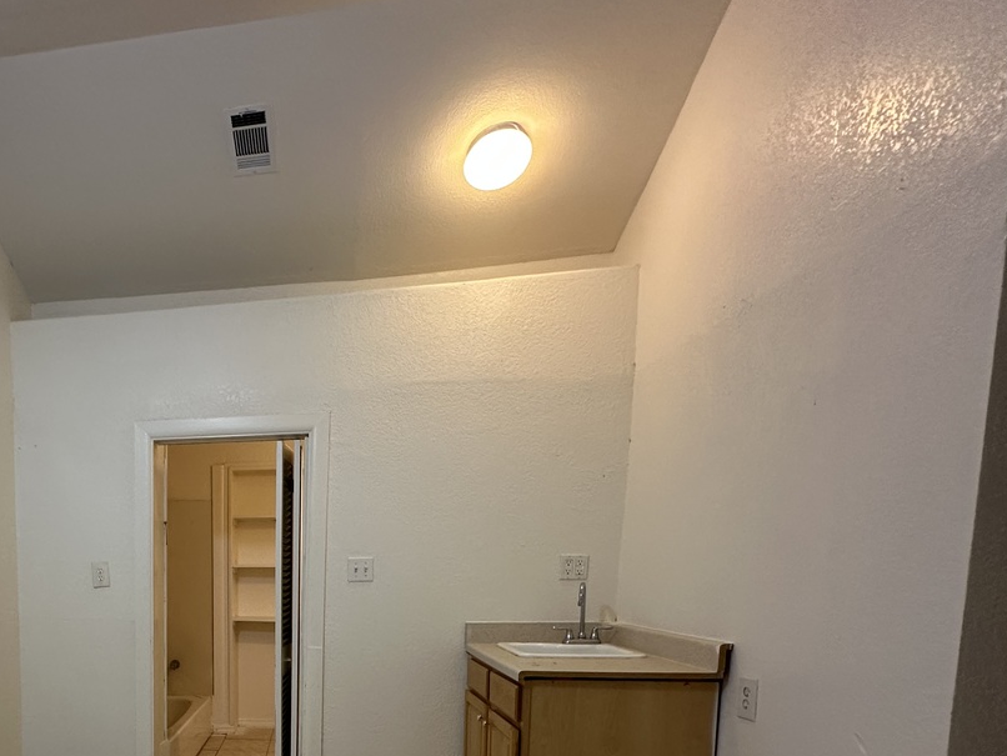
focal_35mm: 25
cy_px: 650
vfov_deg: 50.1
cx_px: 174
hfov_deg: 62.3
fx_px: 727
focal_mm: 2.22
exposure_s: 1/60
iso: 160
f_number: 2.2
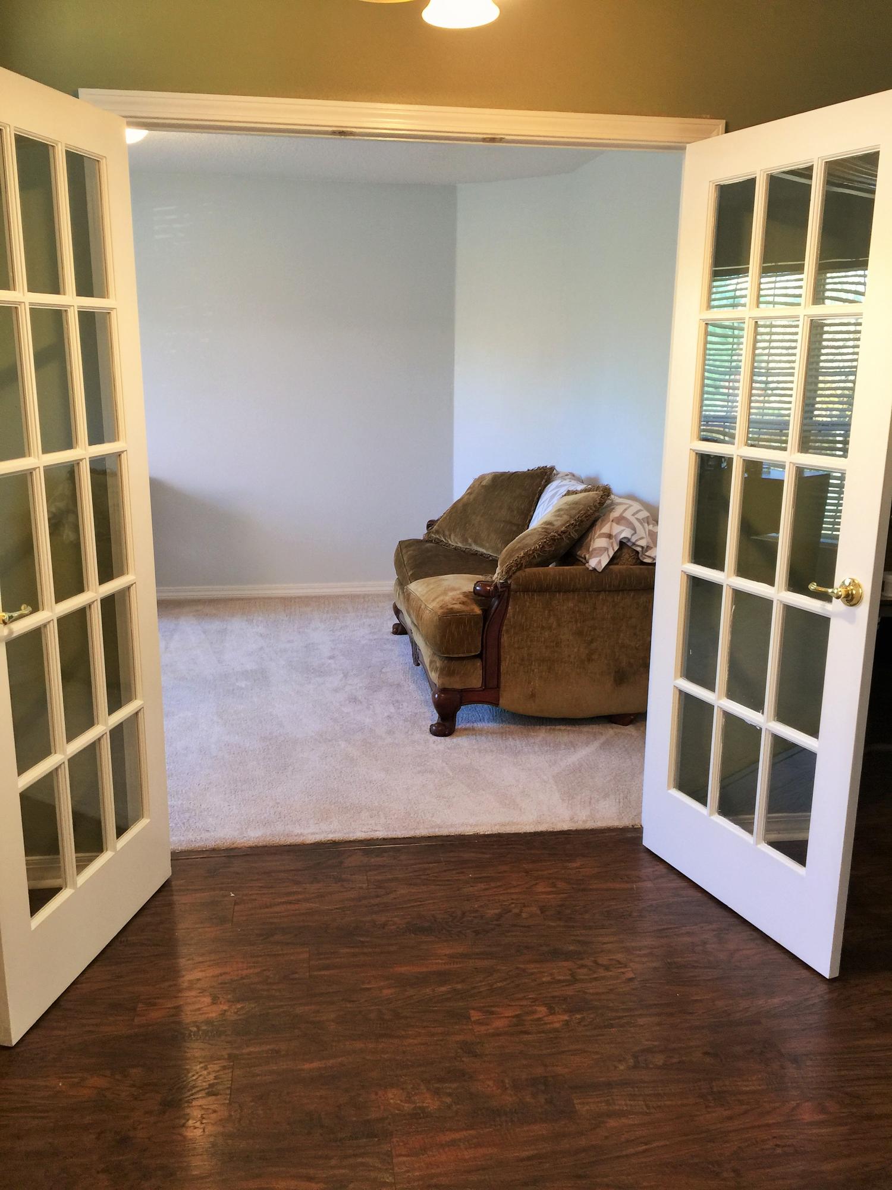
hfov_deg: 48.2
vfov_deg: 61.7
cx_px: 446
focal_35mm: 29
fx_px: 996
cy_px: 595
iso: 40
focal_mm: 4.15
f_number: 2.2
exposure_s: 1/15
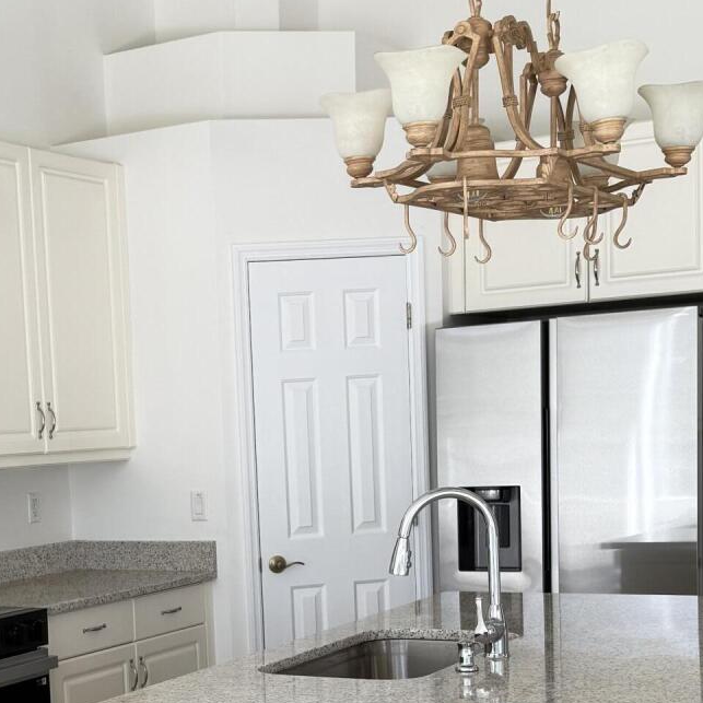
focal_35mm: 66
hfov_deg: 25.6
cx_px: 127
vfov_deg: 25.5
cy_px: 595
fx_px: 1516
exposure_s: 1/121
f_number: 1.78
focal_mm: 6.76
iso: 100
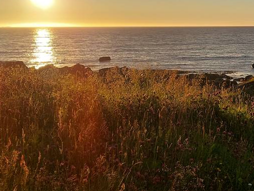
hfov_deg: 26.8
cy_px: 36
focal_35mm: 68
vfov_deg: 21.3
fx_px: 499
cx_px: 260
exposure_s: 1/696
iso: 25
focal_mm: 5.23
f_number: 1.8
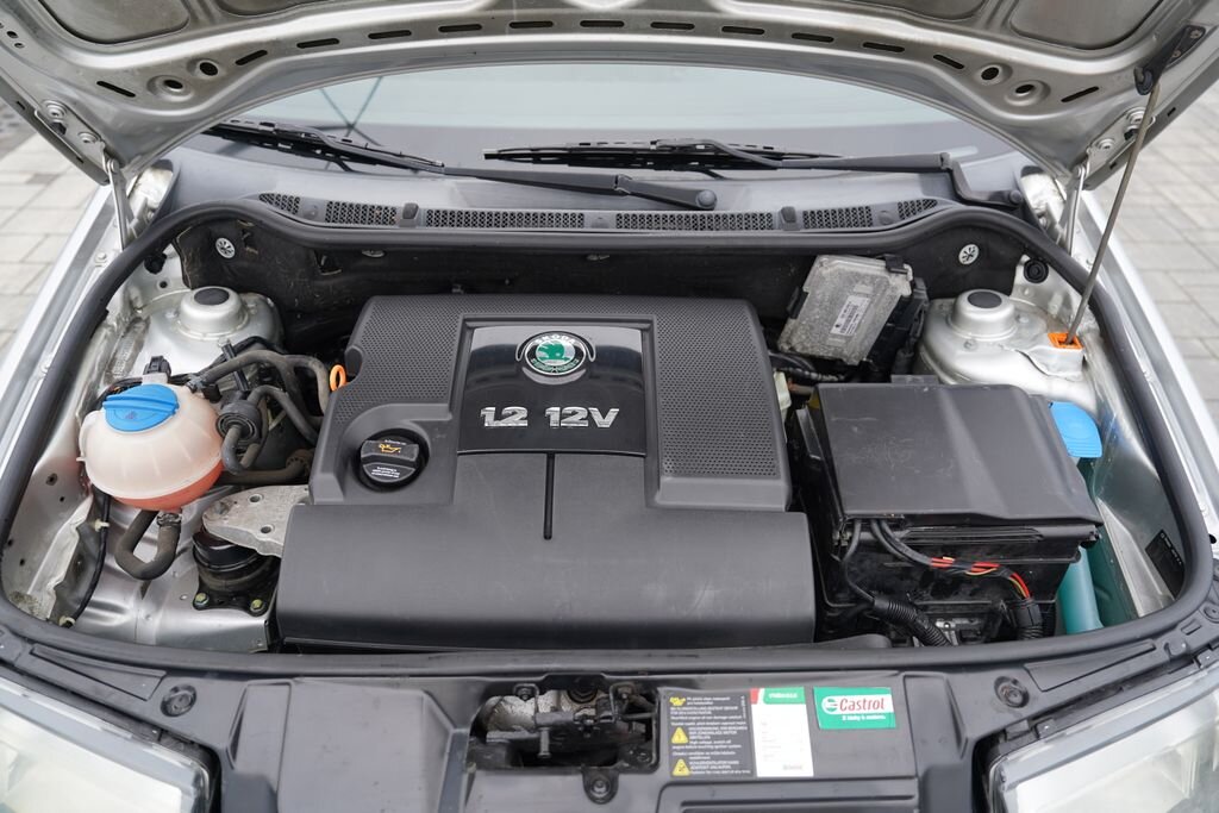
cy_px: 406
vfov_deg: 51.3
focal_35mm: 25
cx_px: 610
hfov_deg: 71.5
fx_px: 847
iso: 100
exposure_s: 1/40
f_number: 3.2
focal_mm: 25
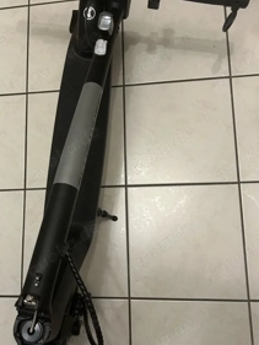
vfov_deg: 50.1
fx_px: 369
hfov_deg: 38.3
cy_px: 167
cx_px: 90
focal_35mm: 37
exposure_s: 1/50
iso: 160
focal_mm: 5.7
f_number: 1.5
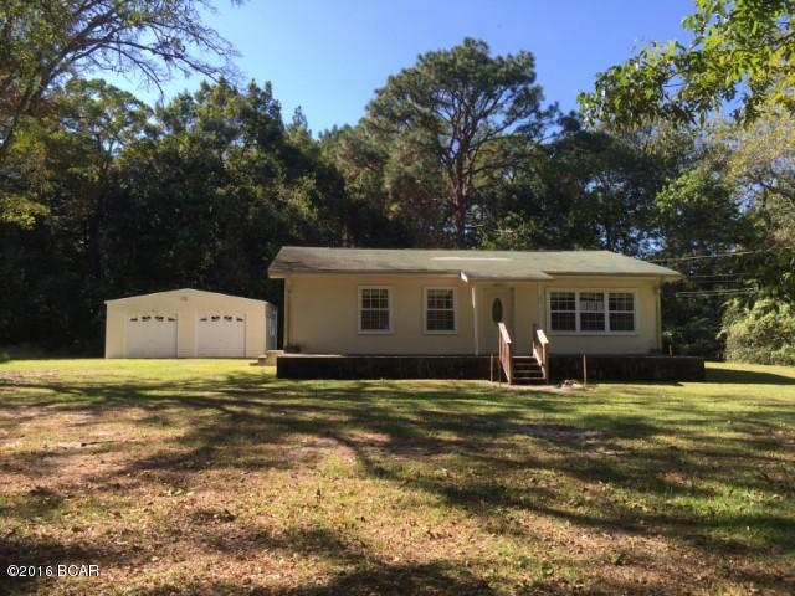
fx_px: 666
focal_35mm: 29
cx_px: 398
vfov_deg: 48.2
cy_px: 298
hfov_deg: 61.7
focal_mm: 4.15
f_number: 2.2
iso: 32
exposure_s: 1/670
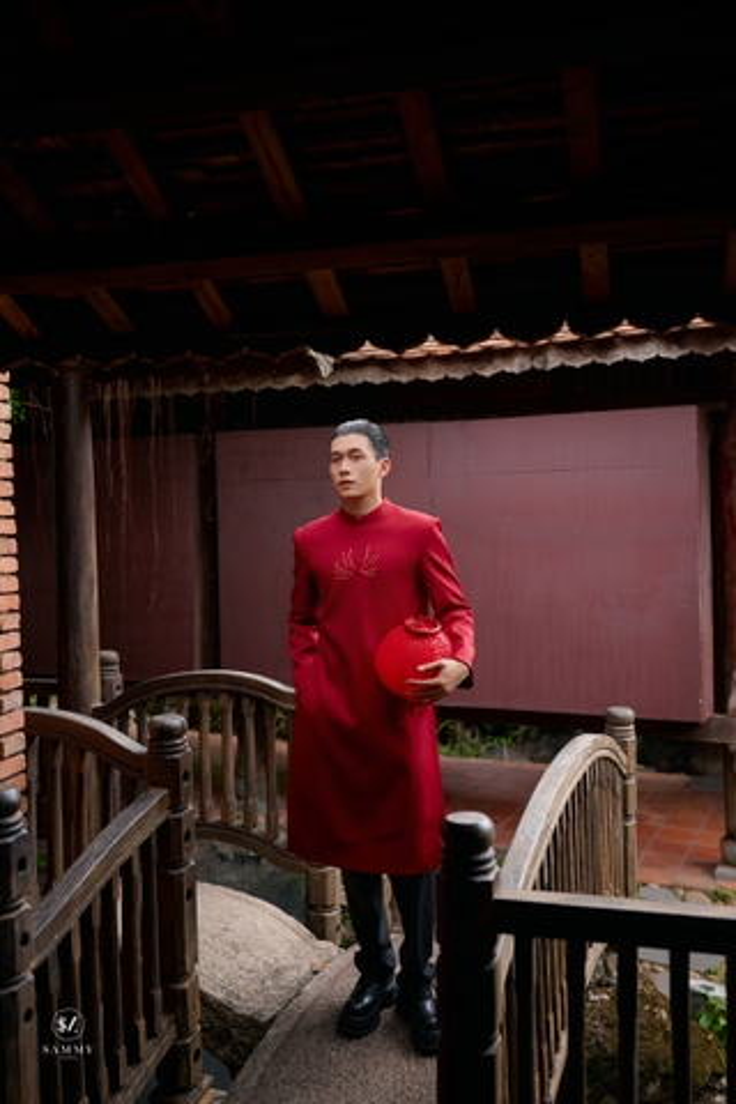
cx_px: 368
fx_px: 1073
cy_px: 552
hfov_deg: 37.9
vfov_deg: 54.4
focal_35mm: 35
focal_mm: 35
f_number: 2.8
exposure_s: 1/160
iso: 125
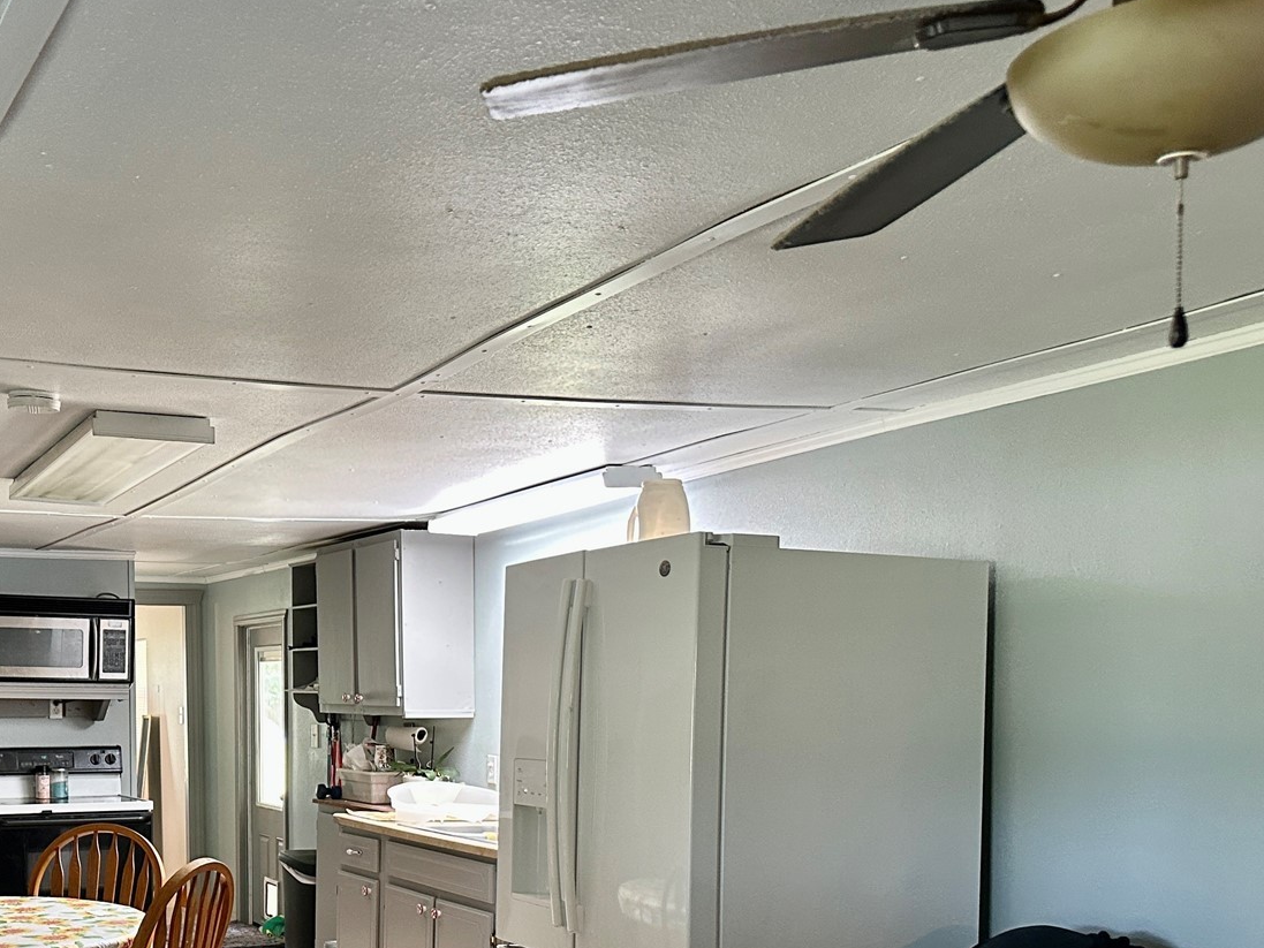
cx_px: 232
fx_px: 1534
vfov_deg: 33.3
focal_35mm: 42
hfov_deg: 42.5
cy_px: 763
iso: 400
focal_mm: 6.86
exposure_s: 1/60
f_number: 1.78
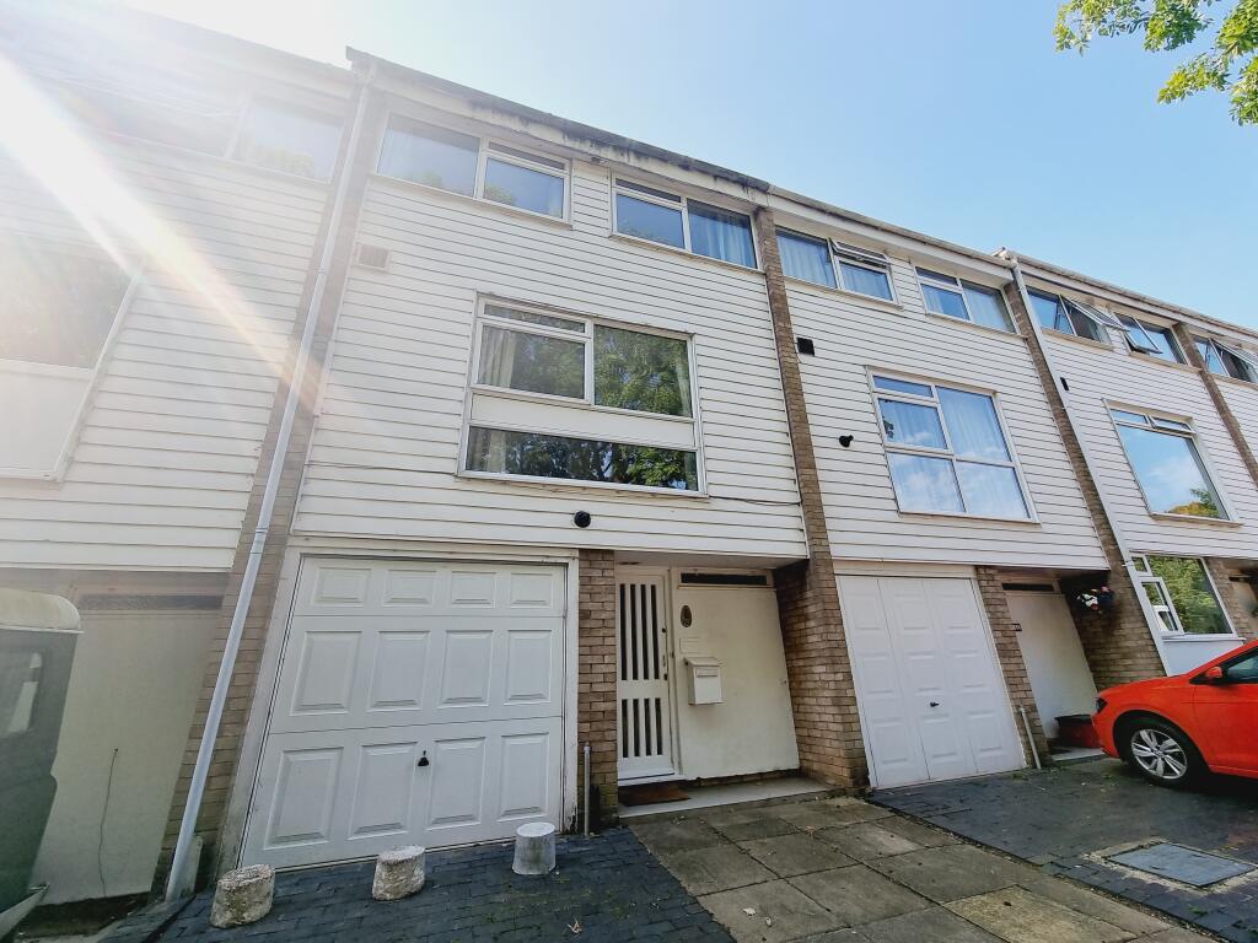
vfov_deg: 89.9
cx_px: 629
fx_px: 472
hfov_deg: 106.2
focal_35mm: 13
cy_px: 472
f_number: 2.2
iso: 50
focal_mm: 2.2
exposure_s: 1/878
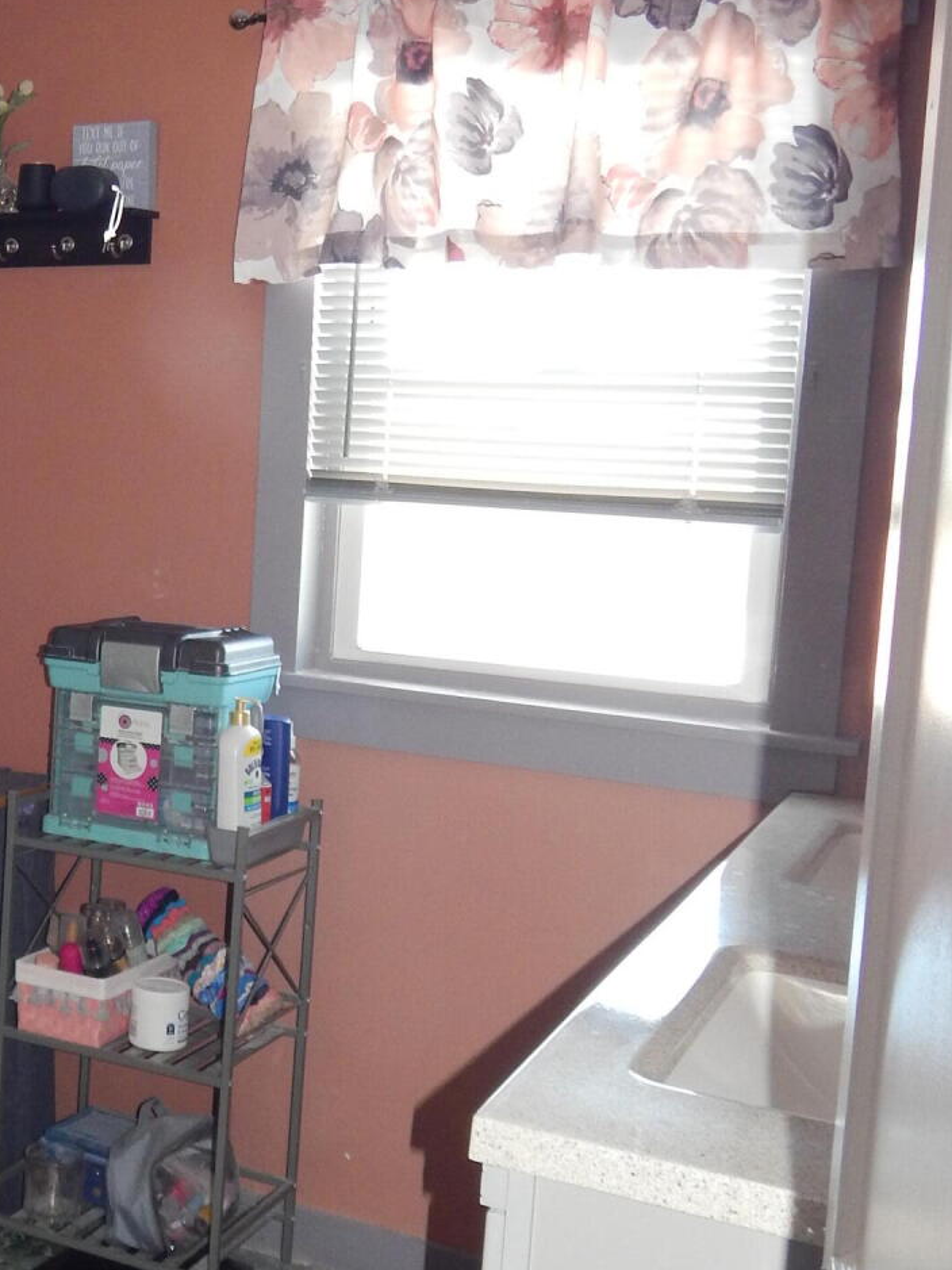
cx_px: -12
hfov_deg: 27.8
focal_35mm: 49
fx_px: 1797
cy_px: 621
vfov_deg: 38.9
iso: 200
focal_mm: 4
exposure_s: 1/30
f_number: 3
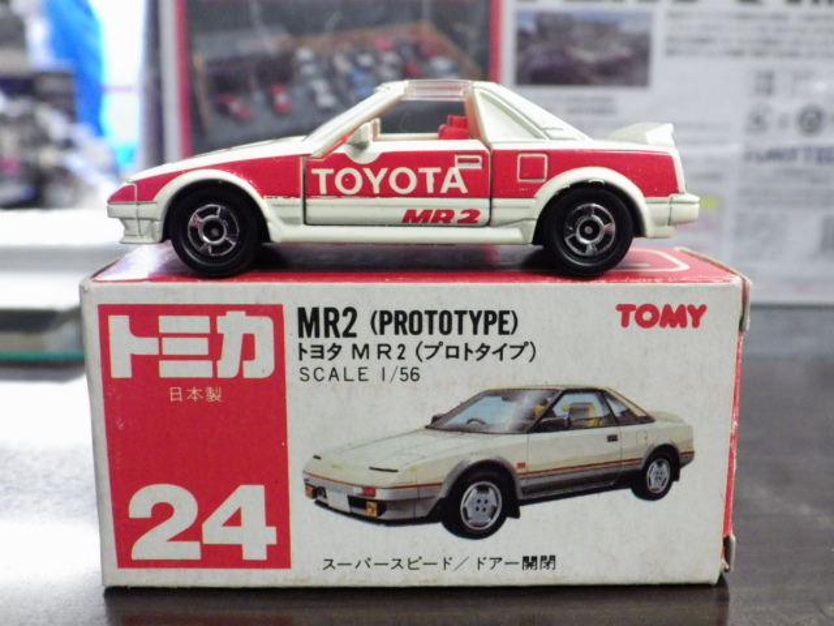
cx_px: 417
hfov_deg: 45.8
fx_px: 988
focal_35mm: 41
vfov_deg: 35.1
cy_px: 313
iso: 800
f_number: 3.6
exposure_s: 1/40
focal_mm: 7.4
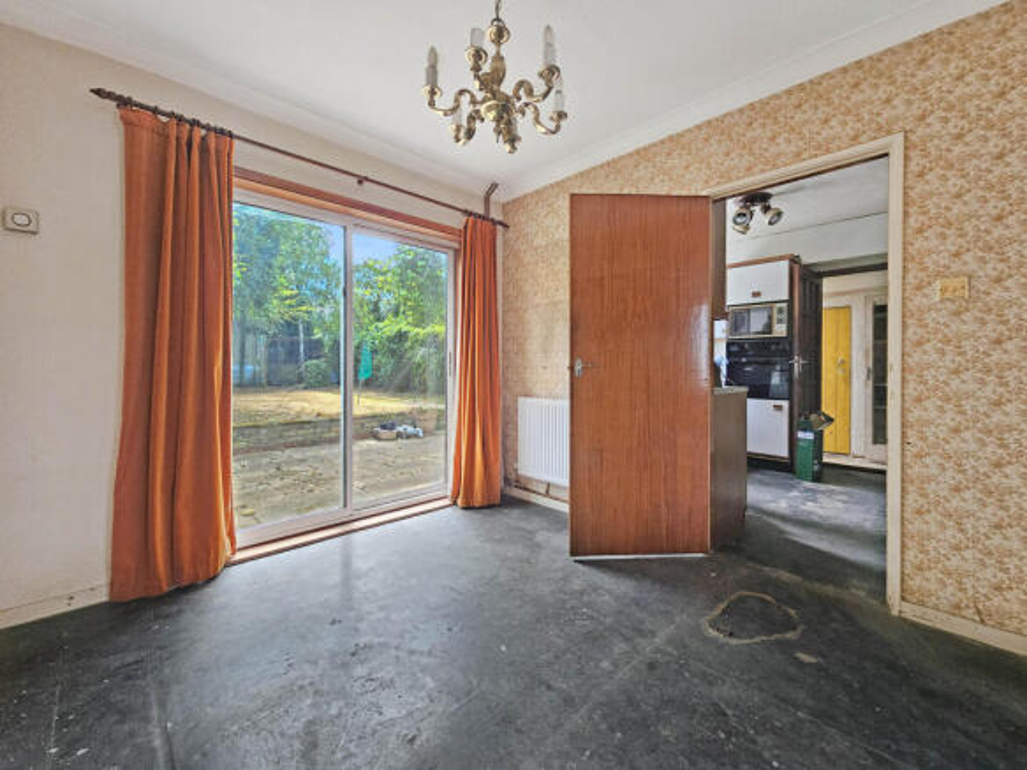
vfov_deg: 89.9
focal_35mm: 13
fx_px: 386
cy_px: 385
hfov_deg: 106.2
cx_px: 514
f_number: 2.2
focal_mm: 2.2
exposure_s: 1/100
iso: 100
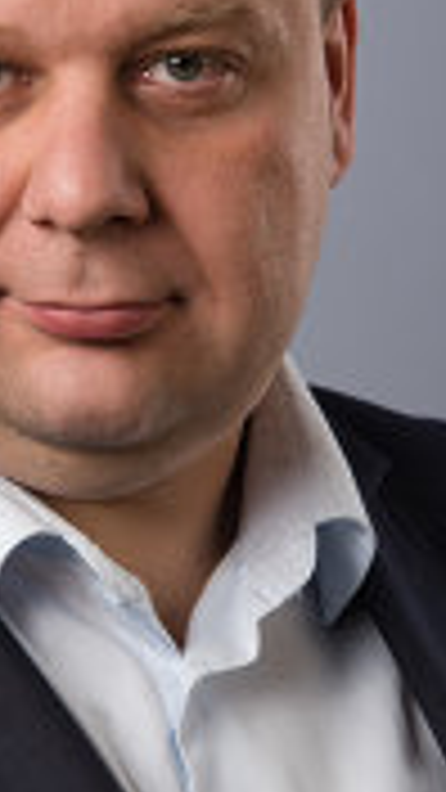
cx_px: 74
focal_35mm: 464
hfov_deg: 2.6
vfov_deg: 4.7
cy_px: 344
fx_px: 9755
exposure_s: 1/160
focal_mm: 200
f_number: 8
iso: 100
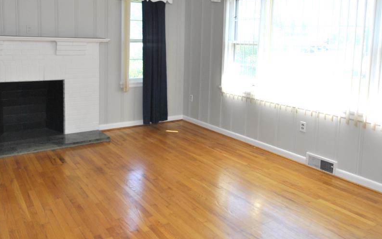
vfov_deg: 42.4
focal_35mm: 29
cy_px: 74
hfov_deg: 63.9
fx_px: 302
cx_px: 149
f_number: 5
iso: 200
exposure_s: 1/100
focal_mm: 10
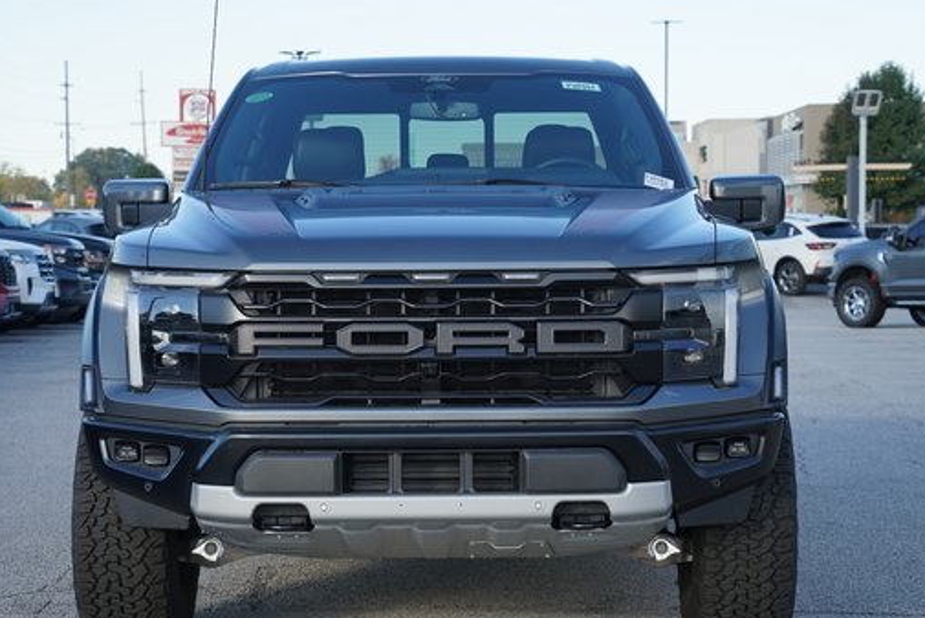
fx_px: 2313
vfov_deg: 15.2
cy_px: 335
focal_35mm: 90
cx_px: 452
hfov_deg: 22.6
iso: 100
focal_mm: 71
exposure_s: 1/125
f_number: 7.1
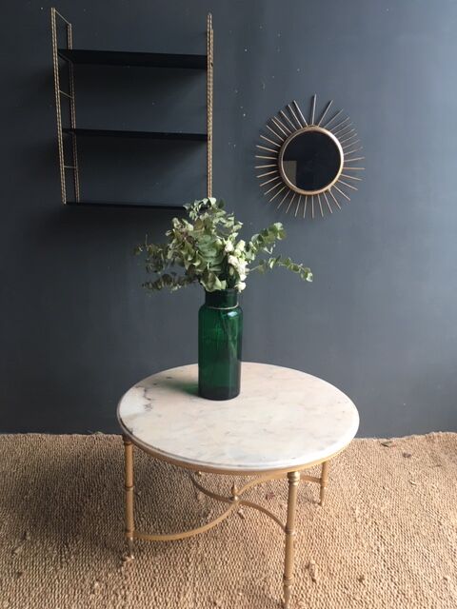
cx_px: 228
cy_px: 304
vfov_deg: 61.7
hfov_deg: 48.2
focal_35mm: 29
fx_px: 510
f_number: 2.2
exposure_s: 1/33
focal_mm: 4.15
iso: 64
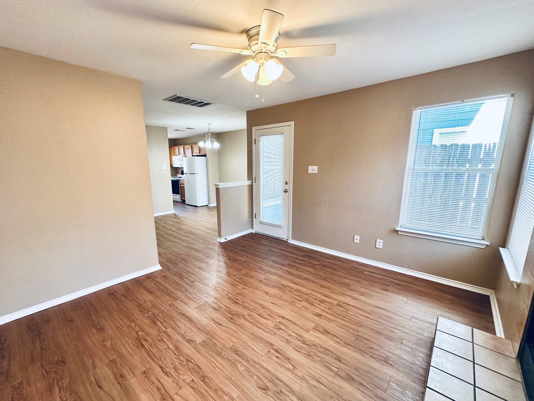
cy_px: 208
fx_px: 231
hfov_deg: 98.1
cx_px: 257
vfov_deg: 81.7
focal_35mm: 15
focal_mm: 2.22
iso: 160
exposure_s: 1/60
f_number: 2.2
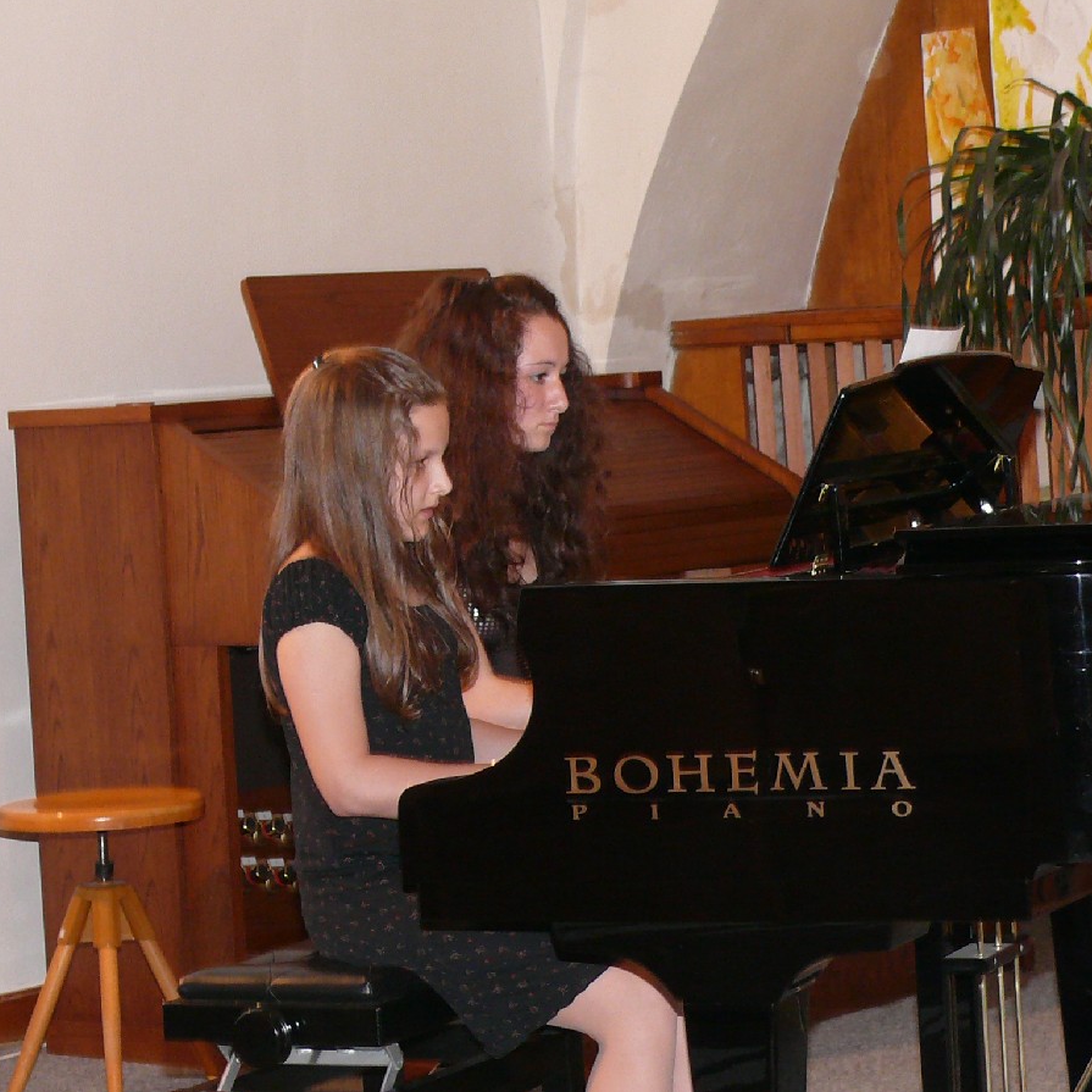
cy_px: 545
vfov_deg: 15.2
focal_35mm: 115
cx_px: 555
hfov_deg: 15.2
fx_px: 4104
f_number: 3.2
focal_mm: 13.1
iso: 200
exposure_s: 1/30
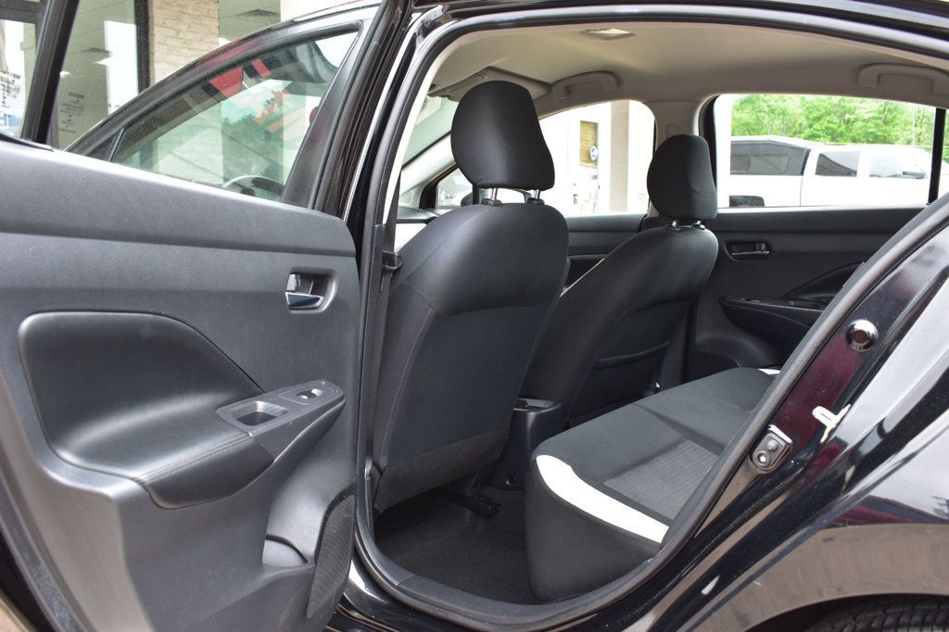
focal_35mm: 33
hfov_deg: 57.2
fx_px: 870
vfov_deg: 39.9
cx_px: 474
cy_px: 316
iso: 400
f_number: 8
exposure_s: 1/50
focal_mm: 22
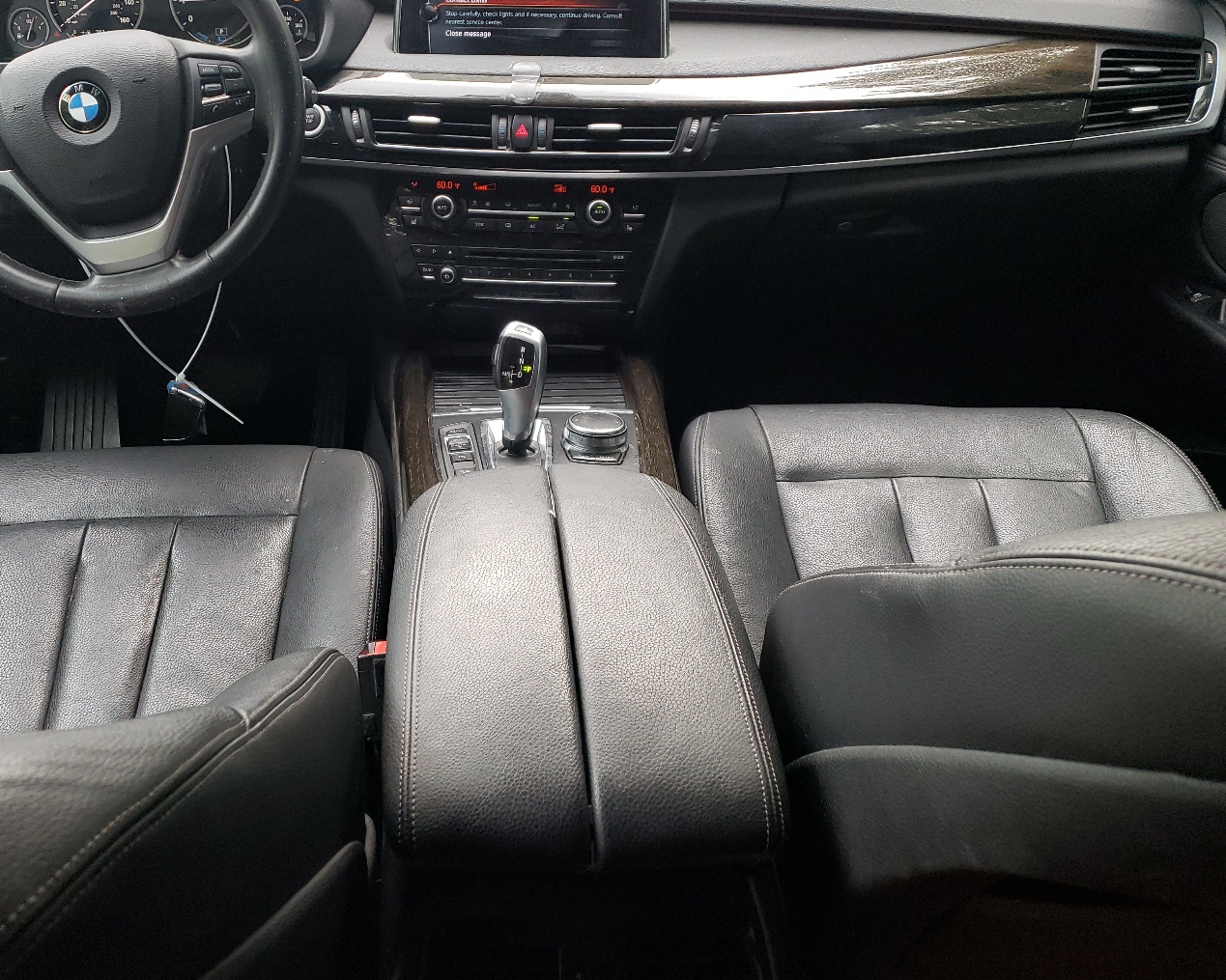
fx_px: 1161
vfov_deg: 45.7
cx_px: 514
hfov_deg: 55.4
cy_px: 441
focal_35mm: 32
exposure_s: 1/120
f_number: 1.5
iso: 95
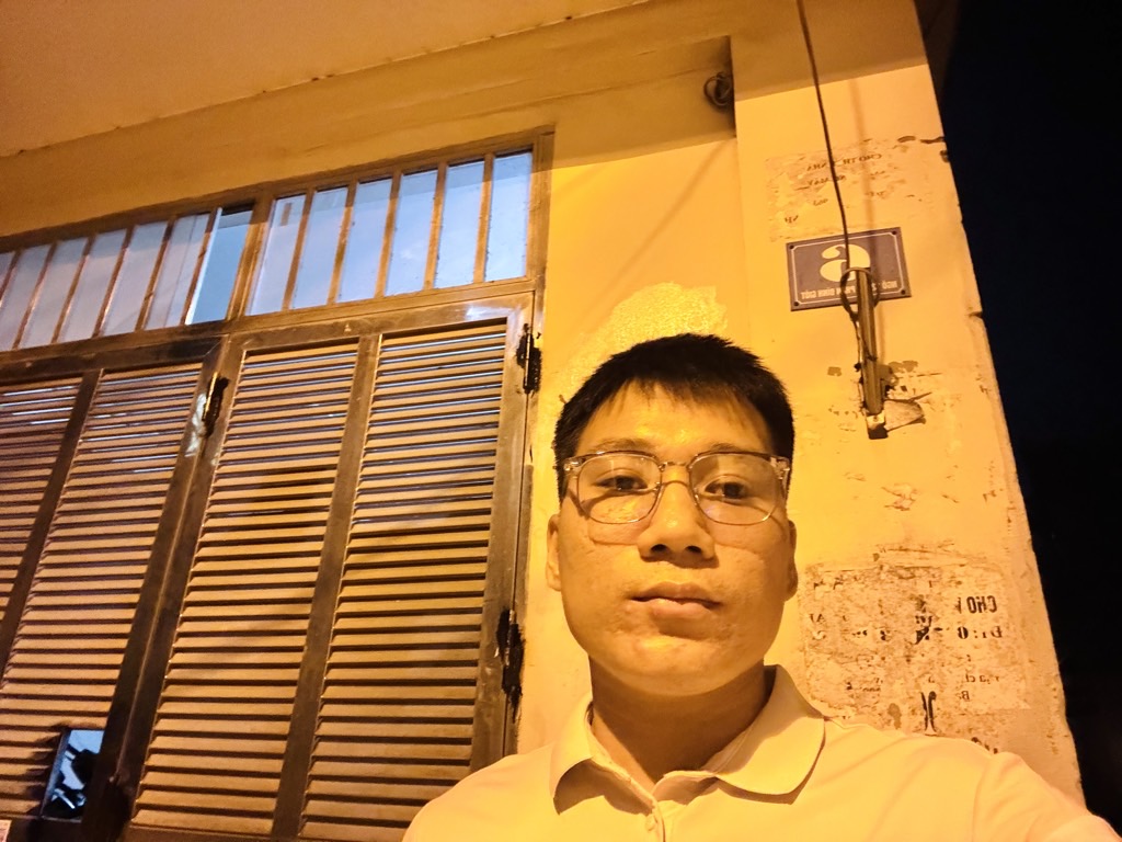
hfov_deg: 73.9
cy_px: 421
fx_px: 745
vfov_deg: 58.9
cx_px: 561
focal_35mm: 23
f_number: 1.9
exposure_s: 1/17
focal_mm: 2.69
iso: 1000
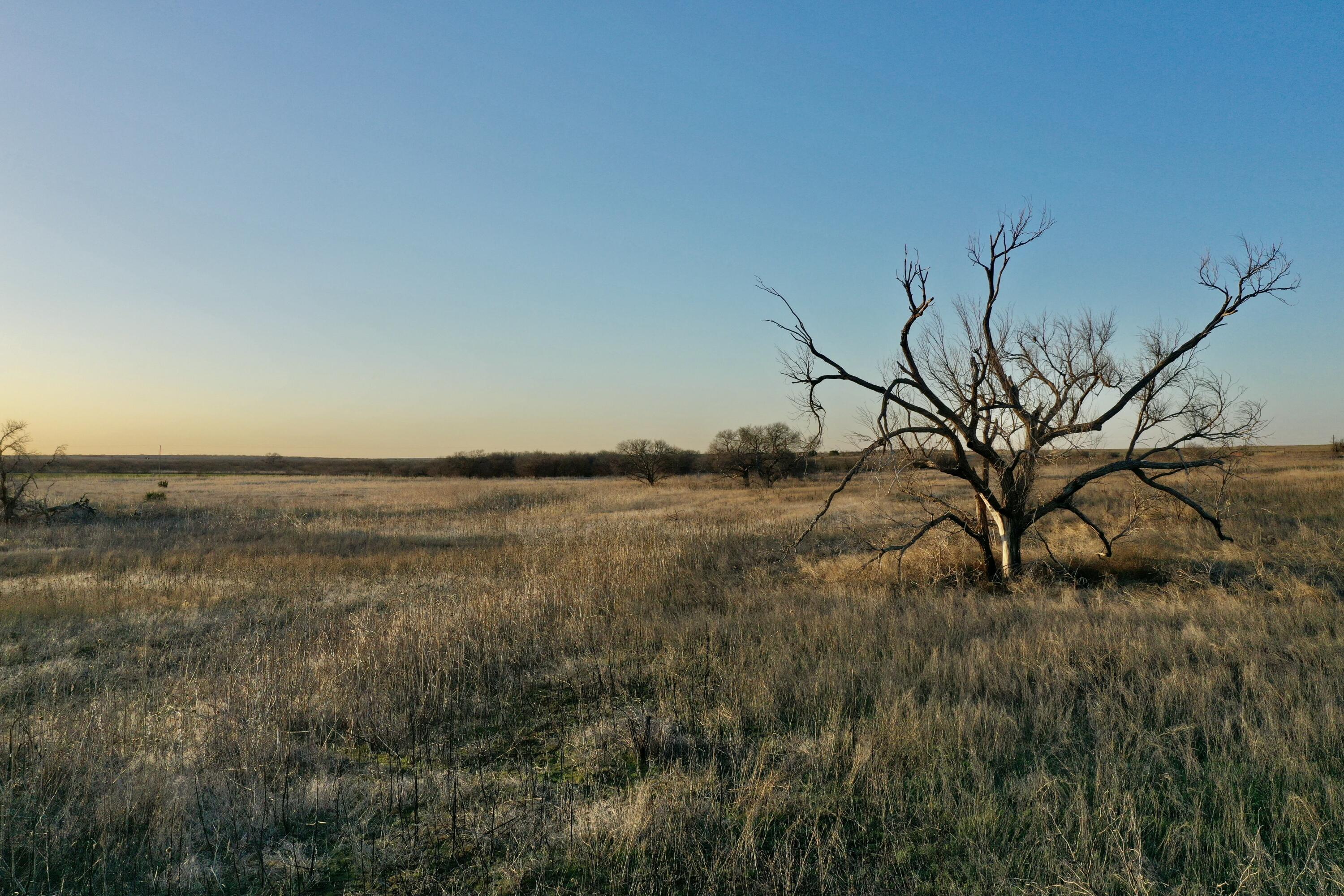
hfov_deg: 65.5
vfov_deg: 46.4
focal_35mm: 28
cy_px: 448
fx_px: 1045
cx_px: 672
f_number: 5
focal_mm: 10.26
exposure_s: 1/320
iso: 100
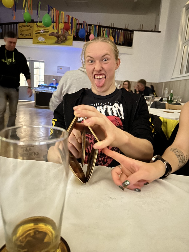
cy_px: 126
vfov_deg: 71.6
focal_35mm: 24
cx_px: 94
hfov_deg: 56.8
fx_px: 175
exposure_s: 1/14
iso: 2500
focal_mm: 6.86
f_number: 1.78
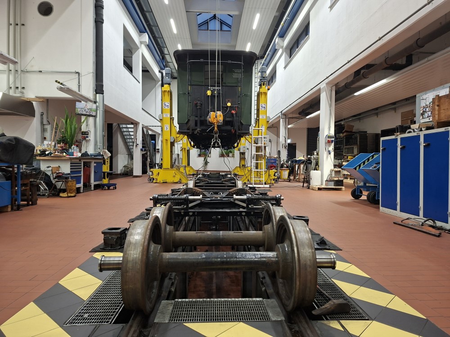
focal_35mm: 23
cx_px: 225
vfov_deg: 58.9
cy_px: 168
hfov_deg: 73.9
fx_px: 299
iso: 250
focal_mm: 5.54
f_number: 1.8
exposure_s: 1/50
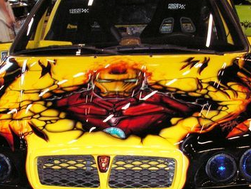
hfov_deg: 29.8
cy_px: 136
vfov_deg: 22.4
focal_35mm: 65
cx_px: 106
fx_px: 472
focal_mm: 6
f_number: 3.2
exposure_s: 1/40
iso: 160
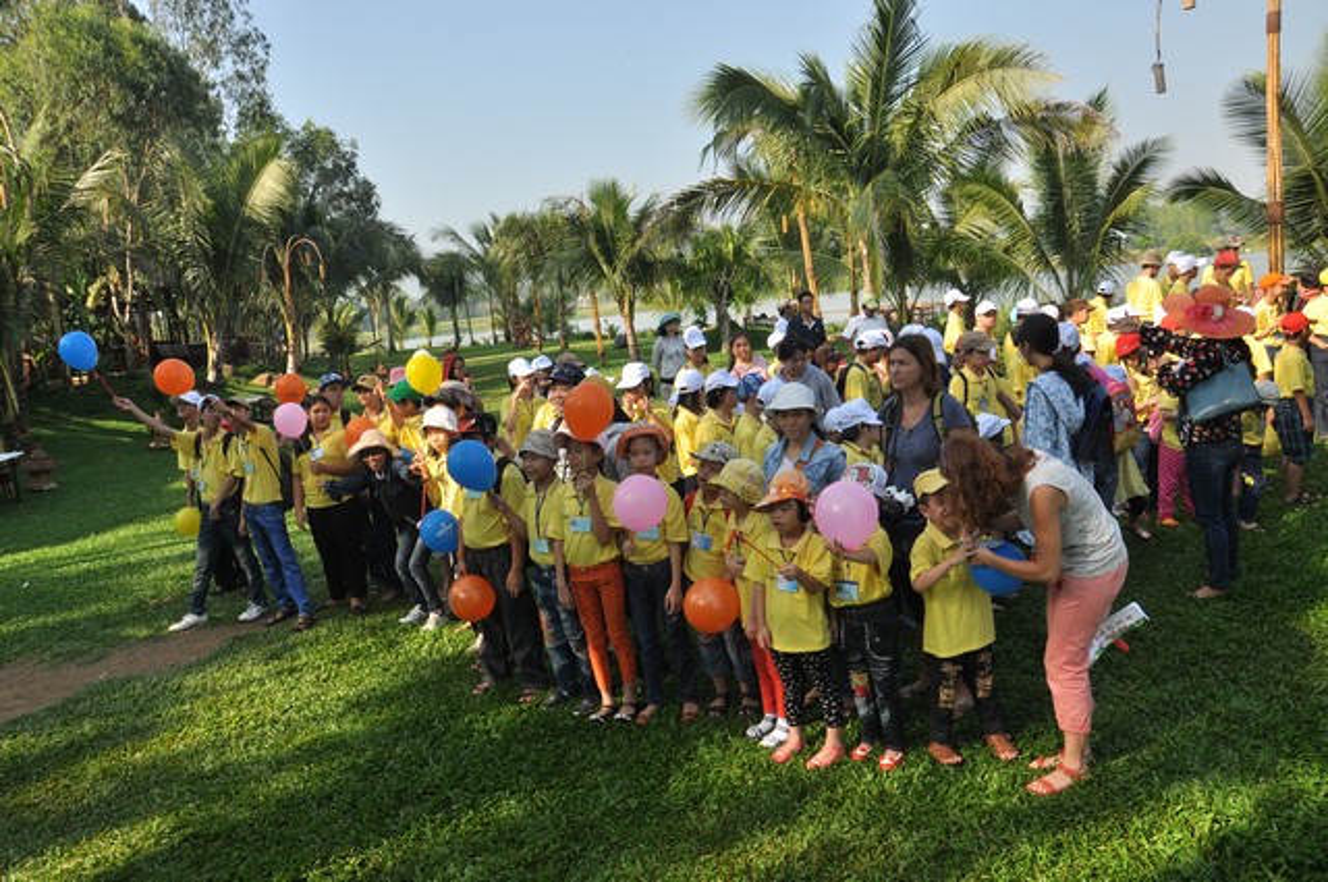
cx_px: 664
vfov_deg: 47.8
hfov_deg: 67.4
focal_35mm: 27
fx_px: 995
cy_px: 441
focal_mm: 18
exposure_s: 1/320
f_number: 9
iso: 320
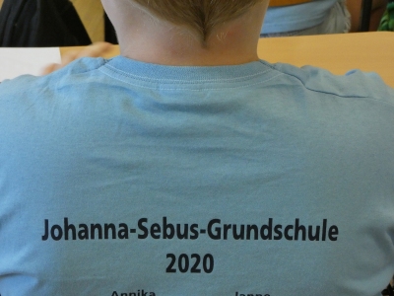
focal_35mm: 120
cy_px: 148
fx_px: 1366
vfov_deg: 12.3
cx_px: 197
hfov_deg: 16.4
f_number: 7.1
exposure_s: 1/60
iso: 800
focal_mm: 21.5
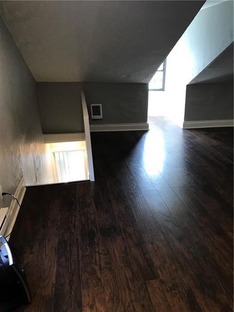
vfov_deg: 63.4
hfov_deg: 49.7
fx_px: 252
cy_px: 156
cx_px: 117
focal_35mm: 28
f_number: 1.8
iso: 32
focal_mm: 3.99
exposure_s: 1/24
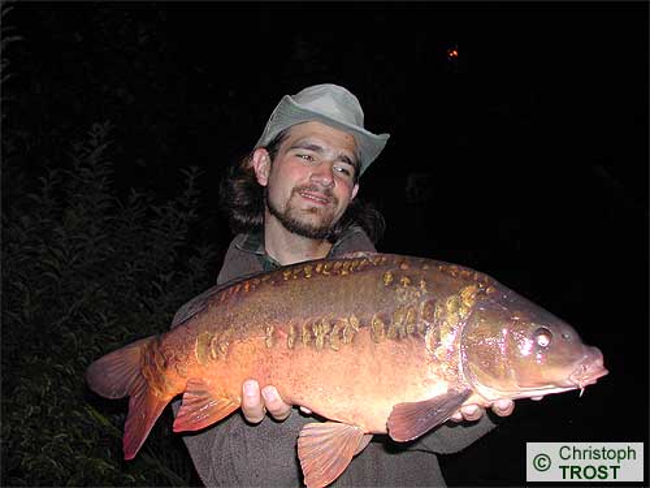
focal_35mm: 38
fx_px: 714
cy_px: 244
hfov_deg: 49.0
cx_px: 325
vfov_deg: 37.7
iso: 100
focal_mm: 8
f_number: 2.8
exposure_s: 1/60
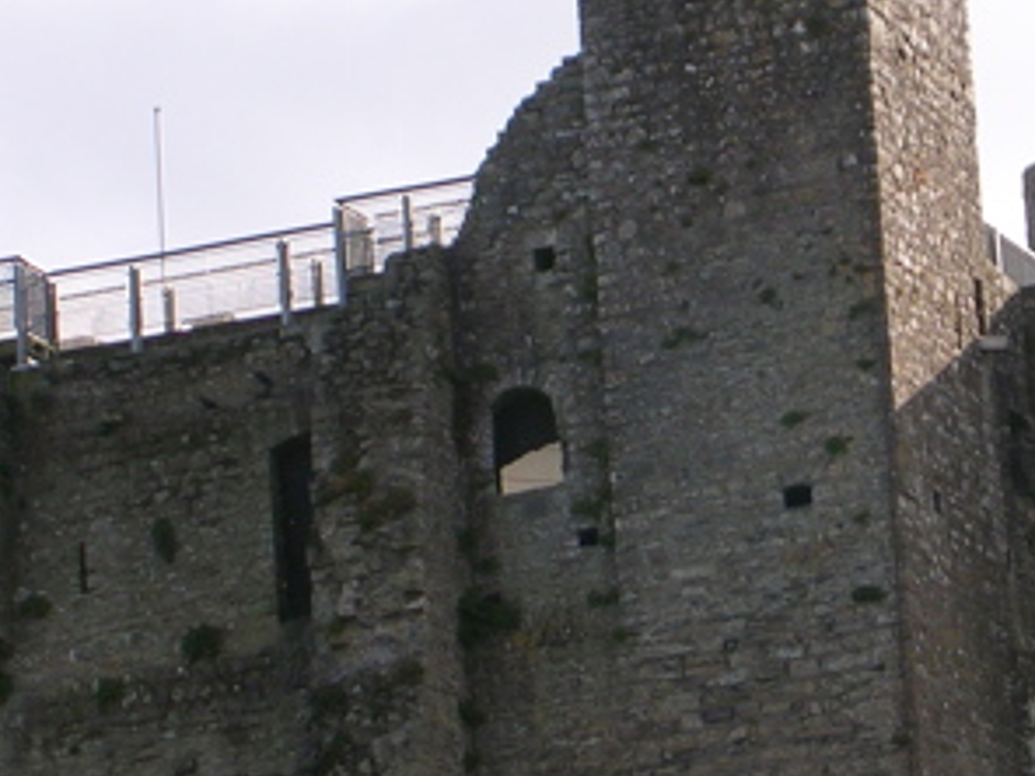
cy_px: 339
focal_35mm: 249
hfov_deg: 7.9
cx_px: 738
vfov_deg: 6.0
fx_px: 7445
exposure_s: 1/273
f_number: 4.9
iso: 50
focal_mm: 17.4
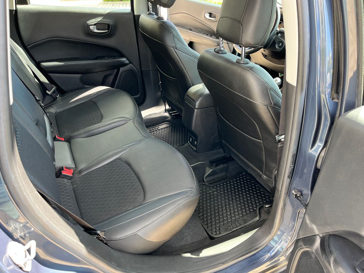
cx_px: 182
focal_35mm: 26
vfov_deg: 53.1
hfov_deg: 67.3
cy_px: 136
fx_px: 273
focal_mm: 5.1
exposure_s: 1/121
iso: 80
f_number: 1.6
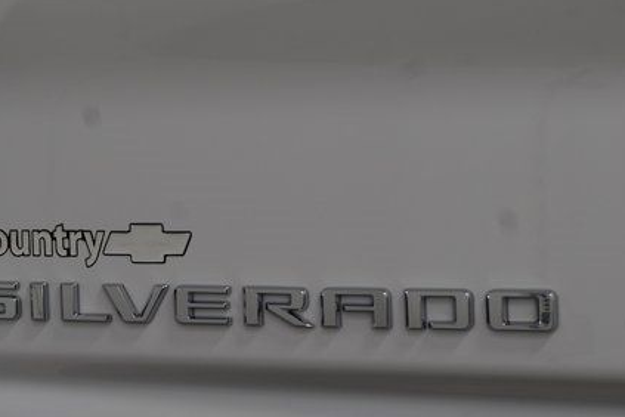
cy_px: 251
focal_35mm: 159
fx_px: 2760
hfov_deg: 12.9
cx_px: 208
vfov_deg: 8.6
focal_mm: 70
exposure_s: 1/30
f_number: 7.1
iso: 500
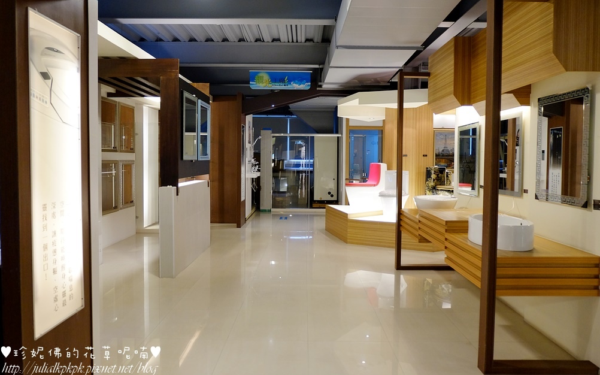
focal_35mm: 25
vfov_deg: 49.2
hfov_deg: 72.5
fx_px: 409
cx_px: 306
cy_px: 175
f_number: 3.5
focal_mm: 16
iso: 1250
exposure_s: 1/60
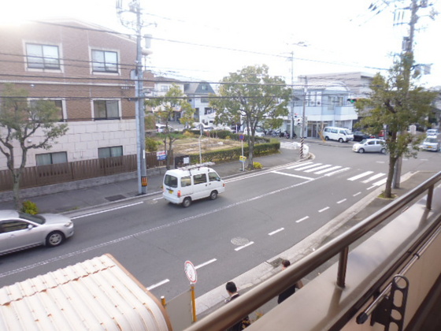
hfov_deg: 71.6
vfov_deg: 56.8
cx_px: 220
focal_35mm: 24
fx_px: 306
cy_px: 166
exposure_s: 1/125
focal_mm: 4.3
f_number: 2.8
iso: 100
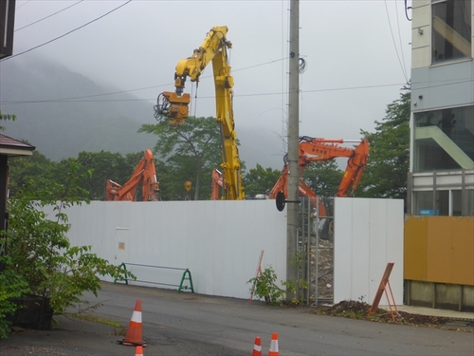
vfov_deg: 22.3
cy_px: 178
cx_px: 237
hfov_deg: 29.4
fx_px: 904
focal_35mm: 66
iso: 100
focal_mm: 11.7
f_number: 5.3
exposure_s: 1/160
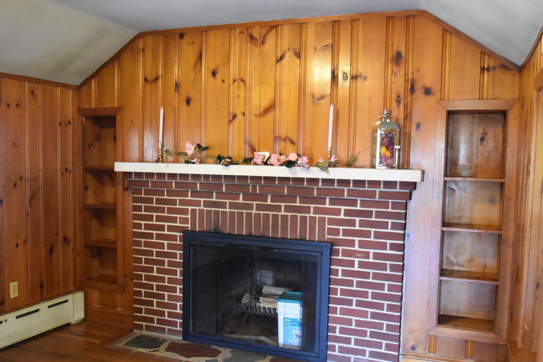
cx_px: 268
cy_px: 196
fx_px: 476
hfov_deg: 59.4
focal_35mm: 32
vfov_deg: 41.6
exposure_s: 1/60
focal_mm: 19
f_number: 4.2
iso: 6400
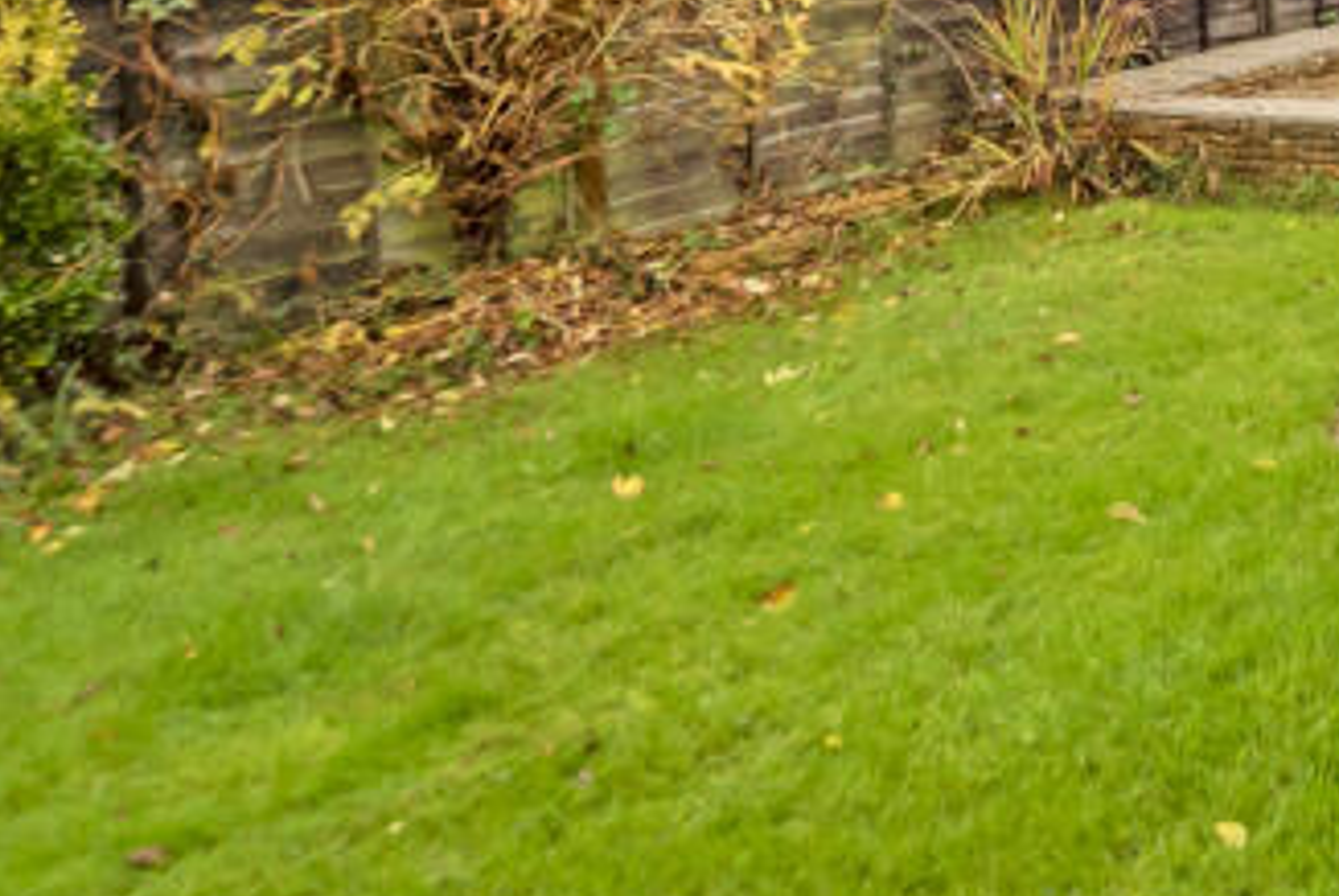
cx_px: 1663
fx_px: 1638
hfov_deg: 34.2
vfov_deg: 26.8
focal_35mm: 44
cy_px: -206
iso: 1000
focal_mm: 14
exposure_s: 1/320
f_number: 6.3
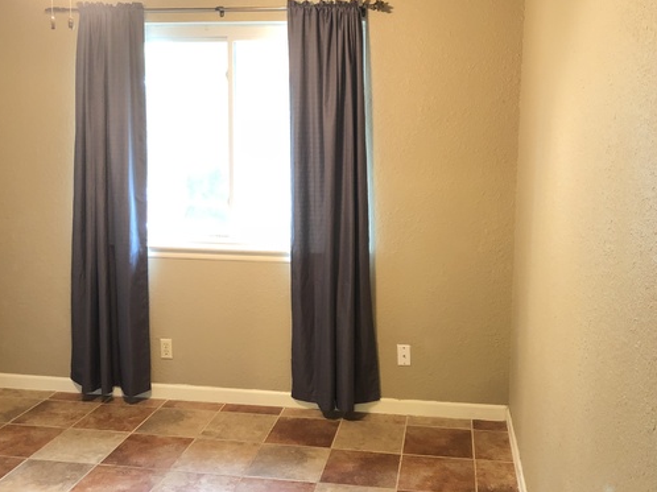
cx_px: 342
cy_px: 222
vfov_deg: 39.6
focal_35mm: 36
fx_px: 683
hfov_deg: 51.4
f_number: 1.8
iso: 125
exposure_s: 1/4
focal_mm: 4
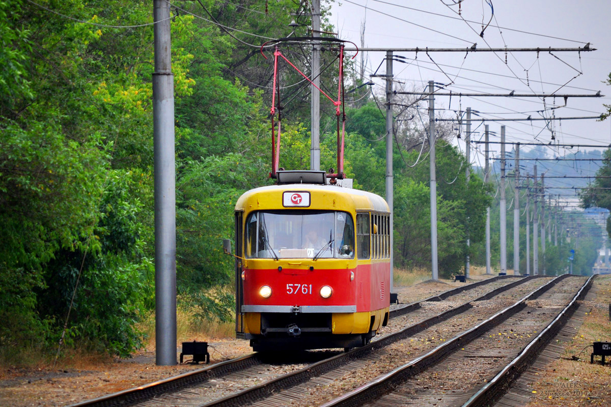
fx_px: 5091
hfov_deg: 6.9
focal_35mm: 300
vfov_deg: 4.6
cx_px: 306
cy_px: 204
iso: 220
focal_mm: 200
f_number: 5.6
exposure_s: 1/250
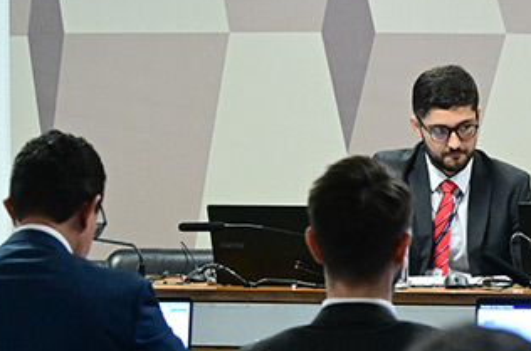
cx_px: 697
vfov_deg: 4.8
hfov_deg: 7.1
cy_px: 294
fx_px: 4208
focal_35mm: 286
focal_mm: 70
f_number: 4
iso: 4000
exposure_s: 1/160
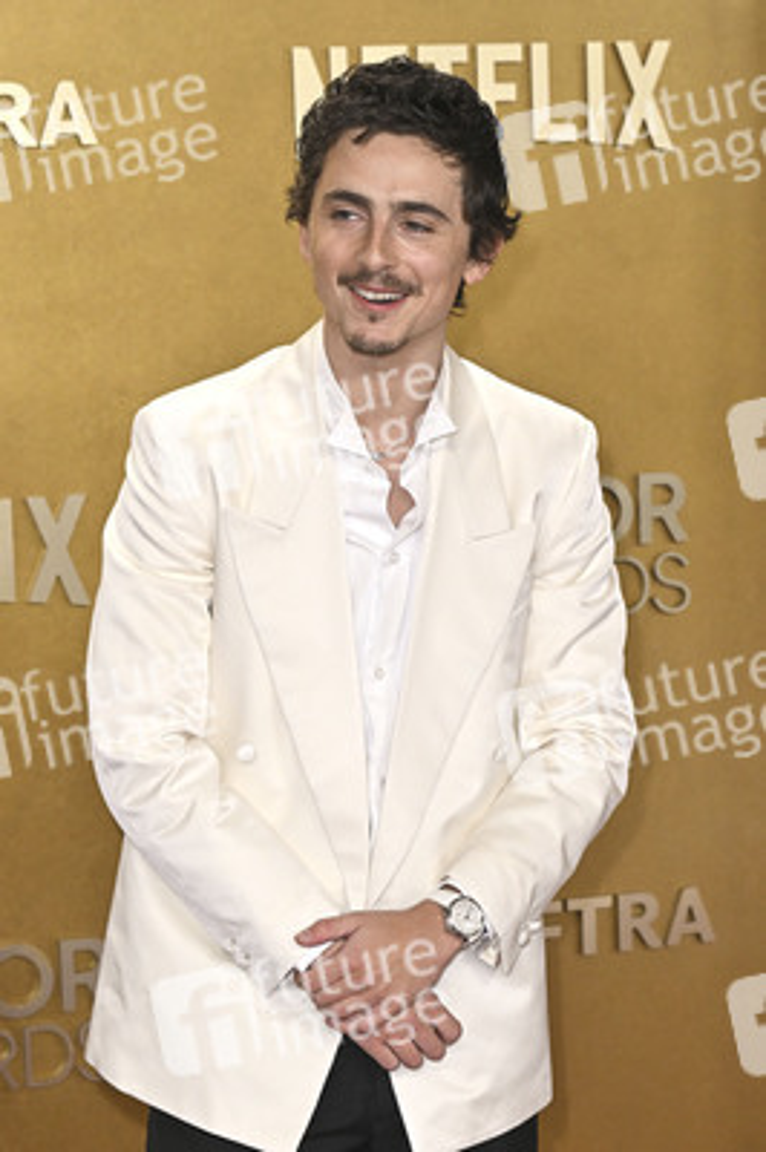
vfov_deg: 25.1
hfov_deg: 16.8
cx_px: 383
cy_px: 576
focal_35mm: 81
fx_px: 2590
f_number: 6.3
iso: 2500
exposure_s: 1/320
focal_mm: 81
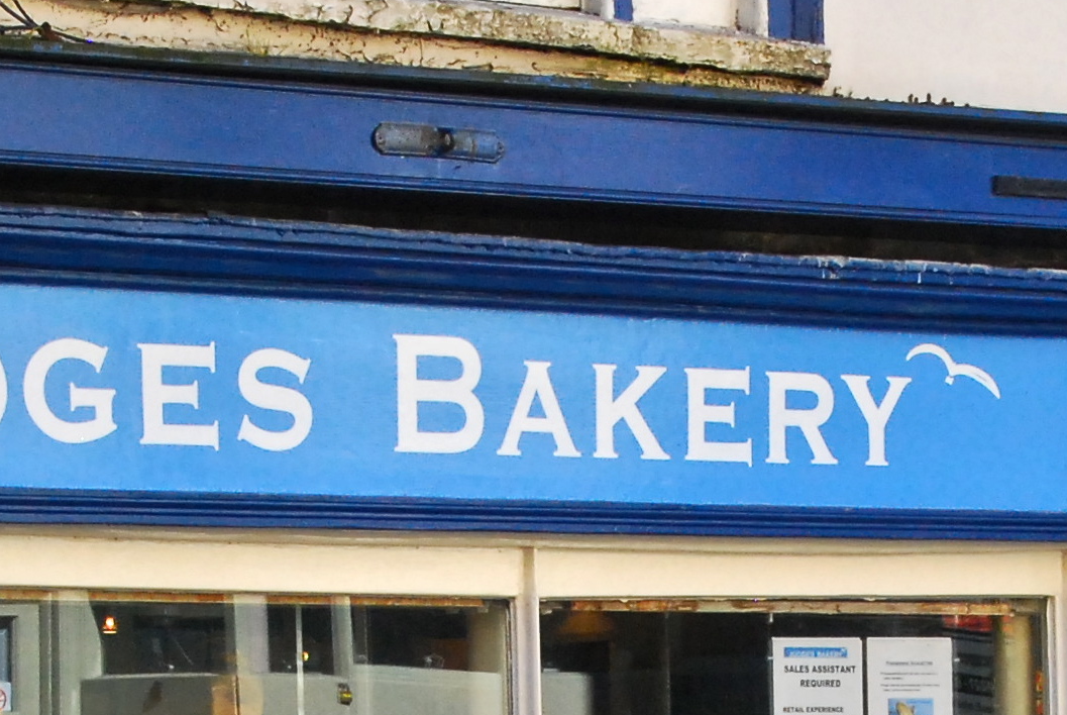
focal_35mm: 201
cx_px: 533
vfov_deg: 6.8
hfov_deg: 10.2
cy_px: 1029
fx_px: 5966
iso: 800
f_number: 10
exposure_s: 1/400
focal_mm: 38
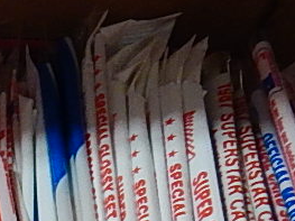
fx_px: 1141
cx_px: -398
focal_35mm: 134
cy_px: 464
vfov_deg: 10.1
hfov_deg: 12.0
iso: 280
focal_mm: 4
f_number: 3
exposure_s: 1/30
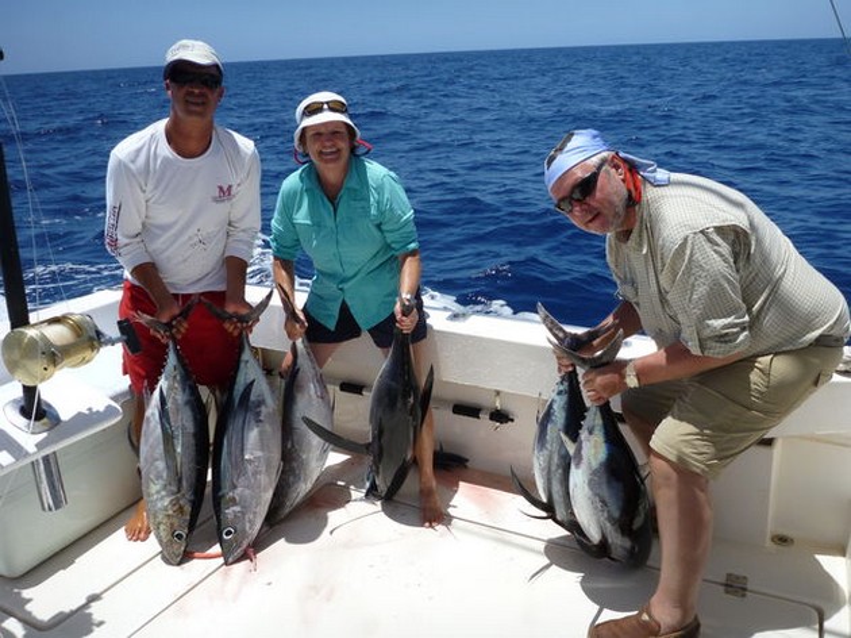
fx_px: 688
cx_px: 426
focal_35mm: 28
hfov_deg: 63.5
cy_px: 319
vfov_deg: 49.7
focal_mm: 4.9
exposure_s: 1/1000
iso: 100
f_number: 3.3
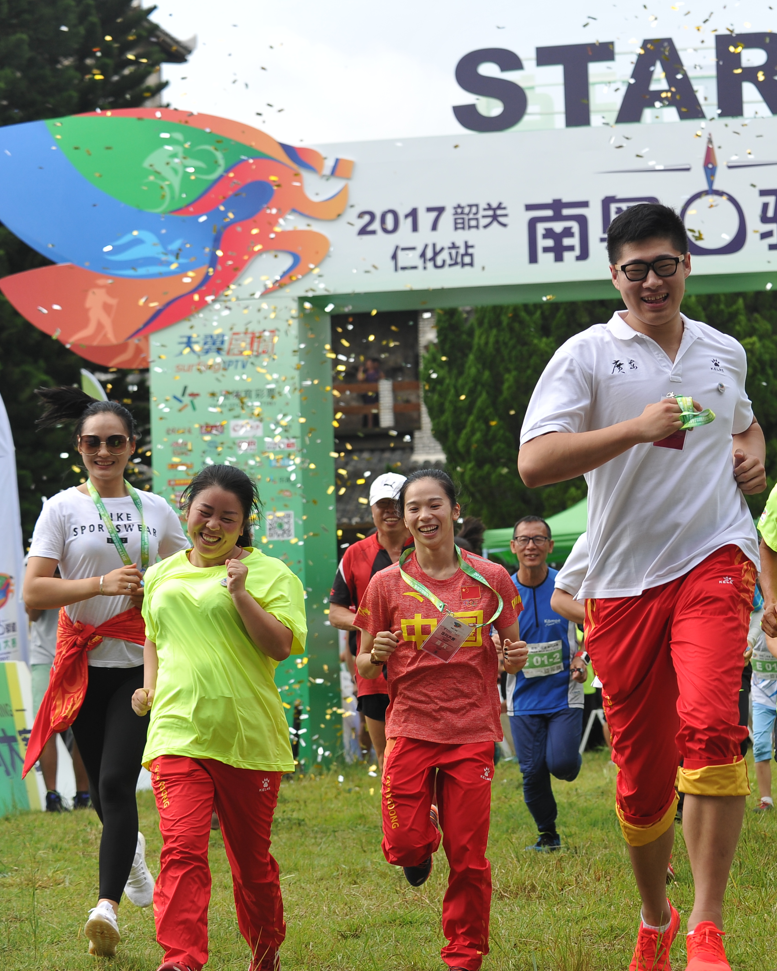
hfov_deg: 15.4
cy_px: 486
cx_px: 684
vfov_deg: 19.4
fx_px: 2846
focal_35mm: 99
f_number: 3.5
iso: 400
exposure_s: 1/1000
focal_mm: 70
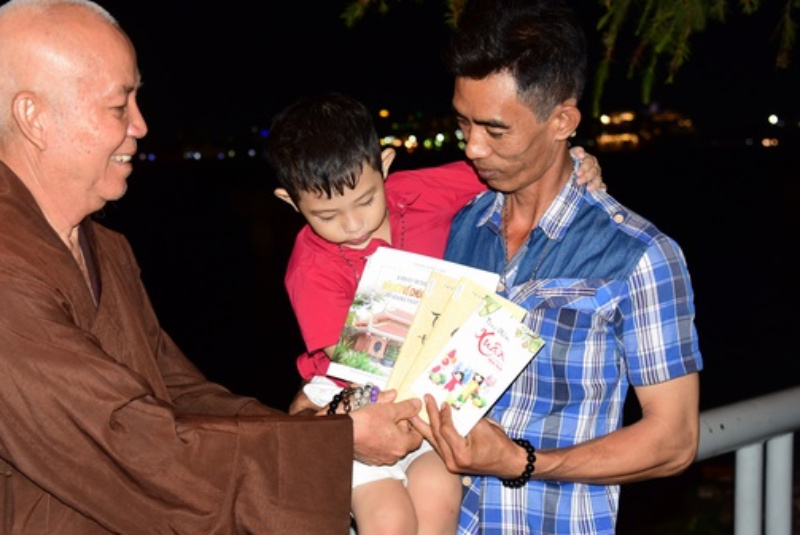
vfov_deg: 21.9
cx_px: 359
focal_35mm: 62
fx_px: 1379
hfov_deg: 32.3
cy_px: 226
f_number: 4.5
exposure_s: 1/50
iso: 1250
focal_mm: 48
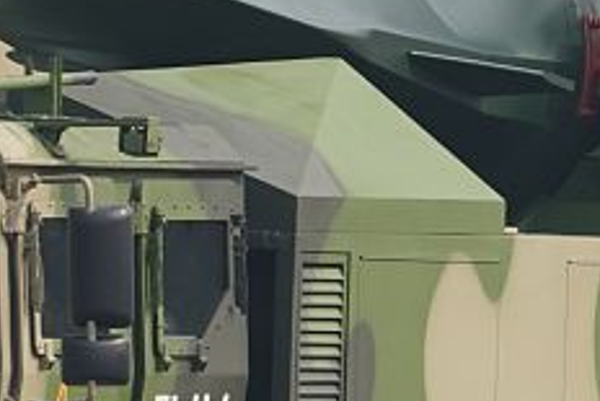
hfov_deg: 0.7
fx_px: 51697
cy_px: 339
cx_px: 292
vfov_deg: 0.4
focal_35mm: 3100
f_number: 7.1
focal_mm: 600
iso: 320
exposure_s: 1/1000
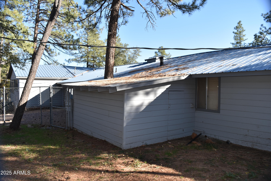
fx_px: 203
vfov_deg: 47.9
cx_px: 136
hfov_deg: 67.4
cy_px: 90
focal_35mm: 27
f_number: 6.3
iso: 100
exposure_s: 1/160
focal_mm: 18
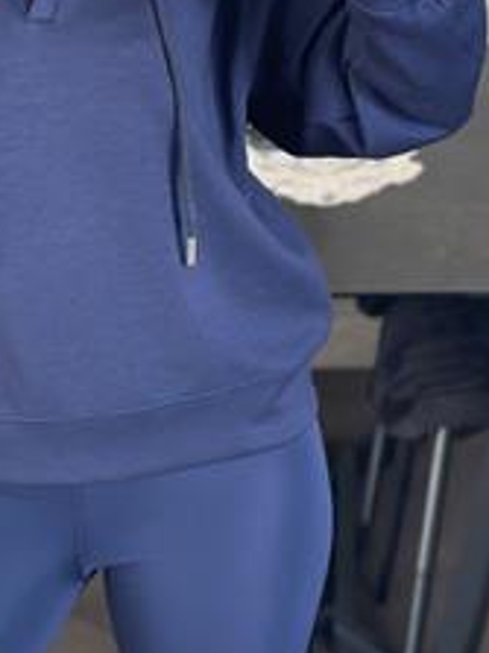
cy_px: 3
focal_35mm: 109
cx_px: 88
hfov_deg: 13.5
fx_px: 2055
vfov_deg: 17.6
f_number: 1.78
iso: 125
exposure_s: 1/105
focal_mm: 6.86
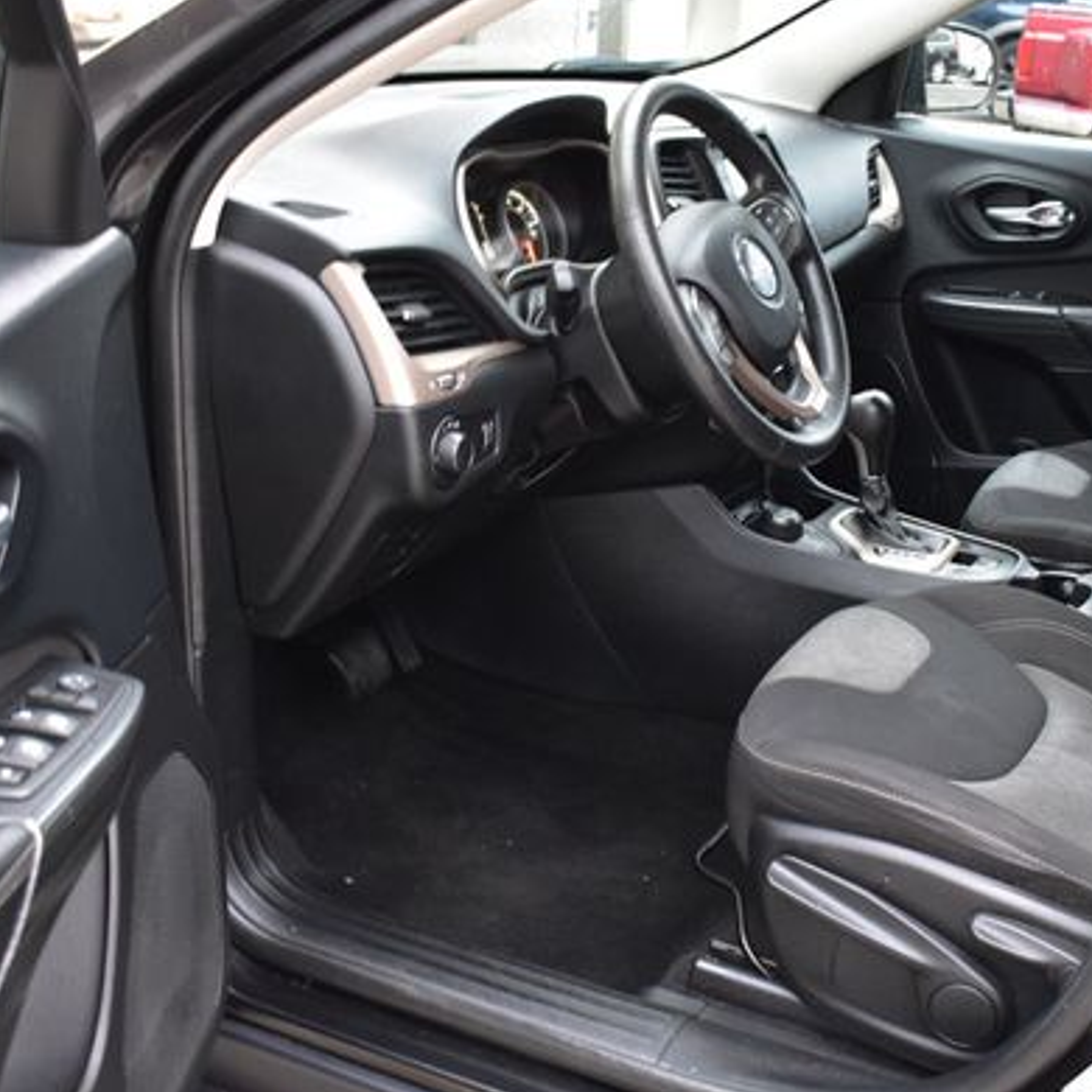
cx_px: 638
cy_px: 529
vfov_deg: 36.8
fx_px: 1642
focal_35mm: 46
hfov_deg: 36.7
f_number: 5.6
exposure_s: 1/15
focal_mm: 22
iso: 1600
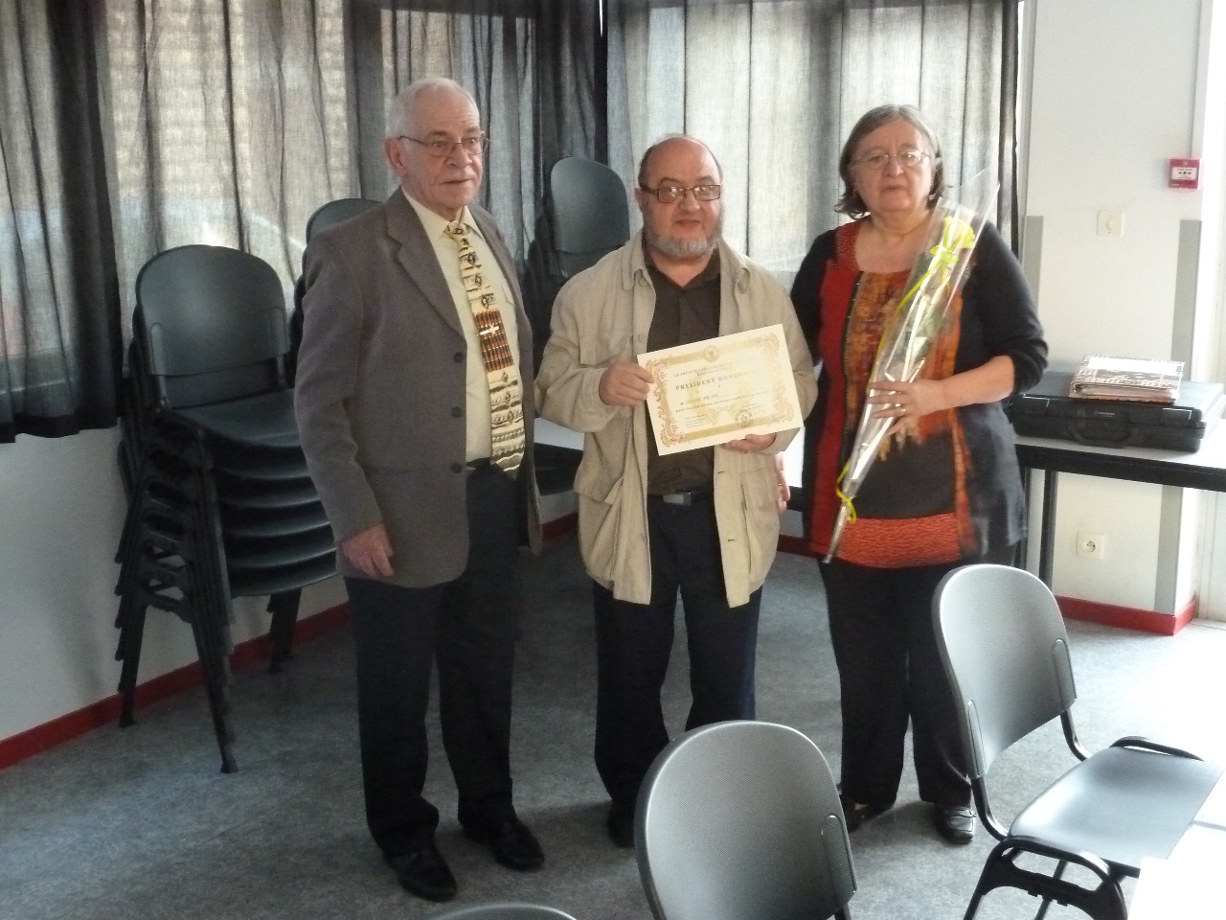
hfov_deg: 44.8
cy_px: 460
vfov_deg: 34.3
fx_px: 1488
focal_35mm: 42
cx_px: 613
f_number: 3.7
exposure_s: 1/25
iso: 800
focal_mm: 6.9
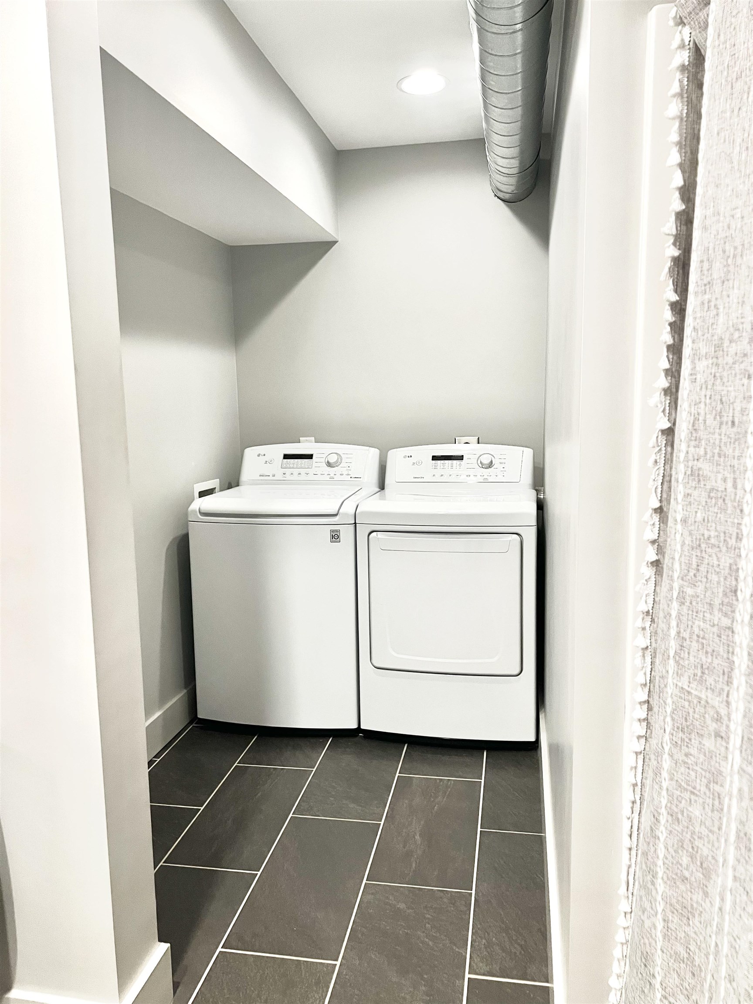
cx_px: 376
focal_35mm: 26
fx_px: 754
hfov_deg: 53.1
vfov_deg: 67.3
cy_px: 502
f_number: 1.5
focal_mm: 5.7
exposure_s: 1/60
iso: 320
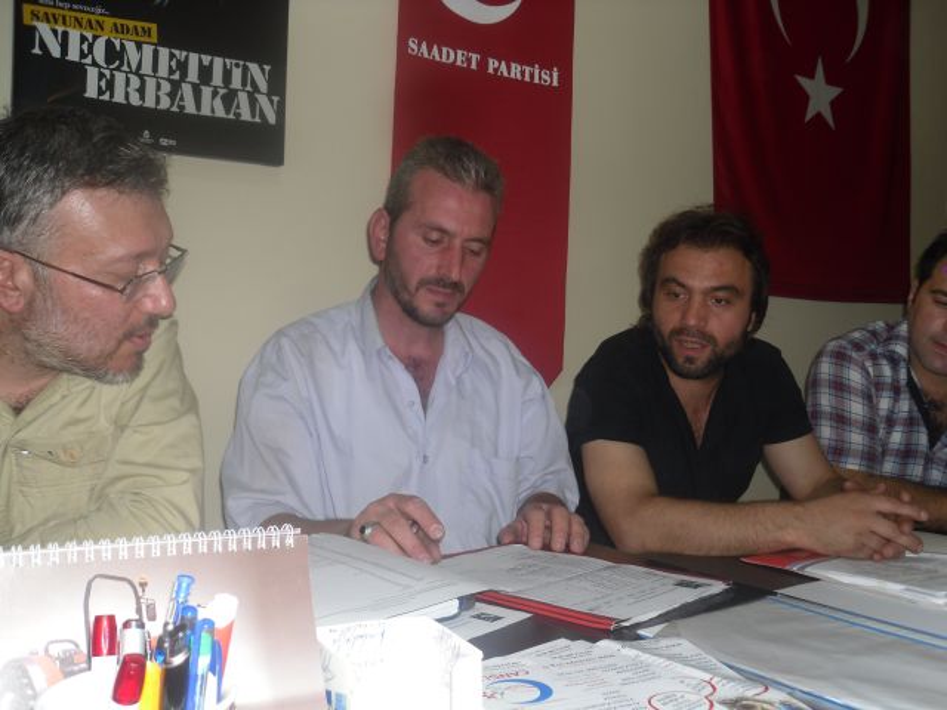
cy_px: 355
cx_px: 474
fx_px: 930
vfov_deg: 41.8
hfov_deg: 54.0
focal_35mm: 34
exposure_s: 1/45
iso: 80
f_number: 2.8
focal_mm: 6
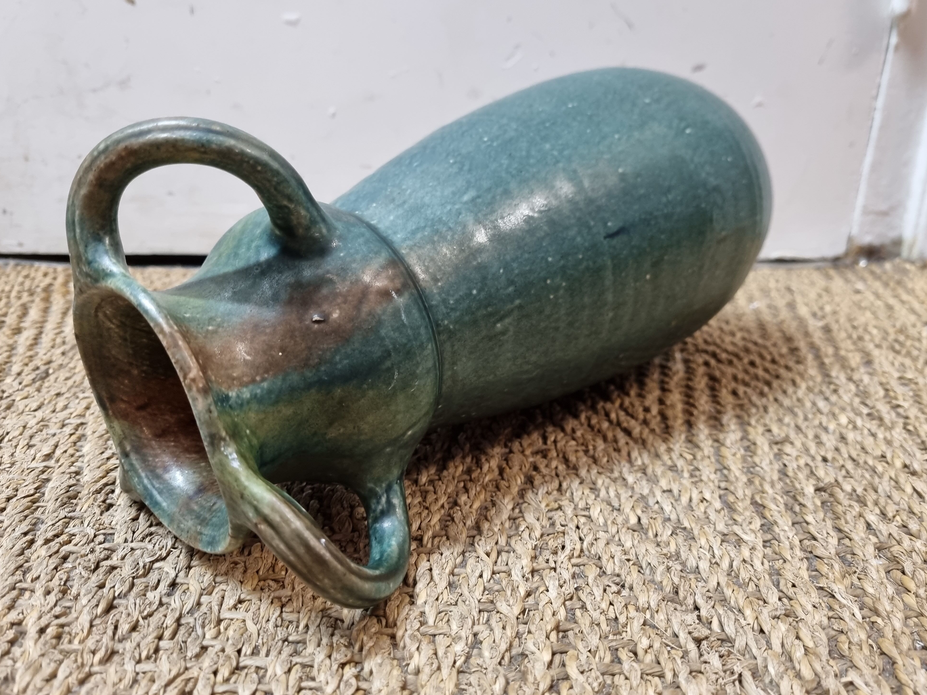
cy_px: 349
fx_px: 723
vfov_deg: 51.4
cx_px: 460
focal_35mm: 27
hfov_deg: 65.3
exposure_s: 1/50
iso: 500
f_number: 1.8
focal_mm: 5.4
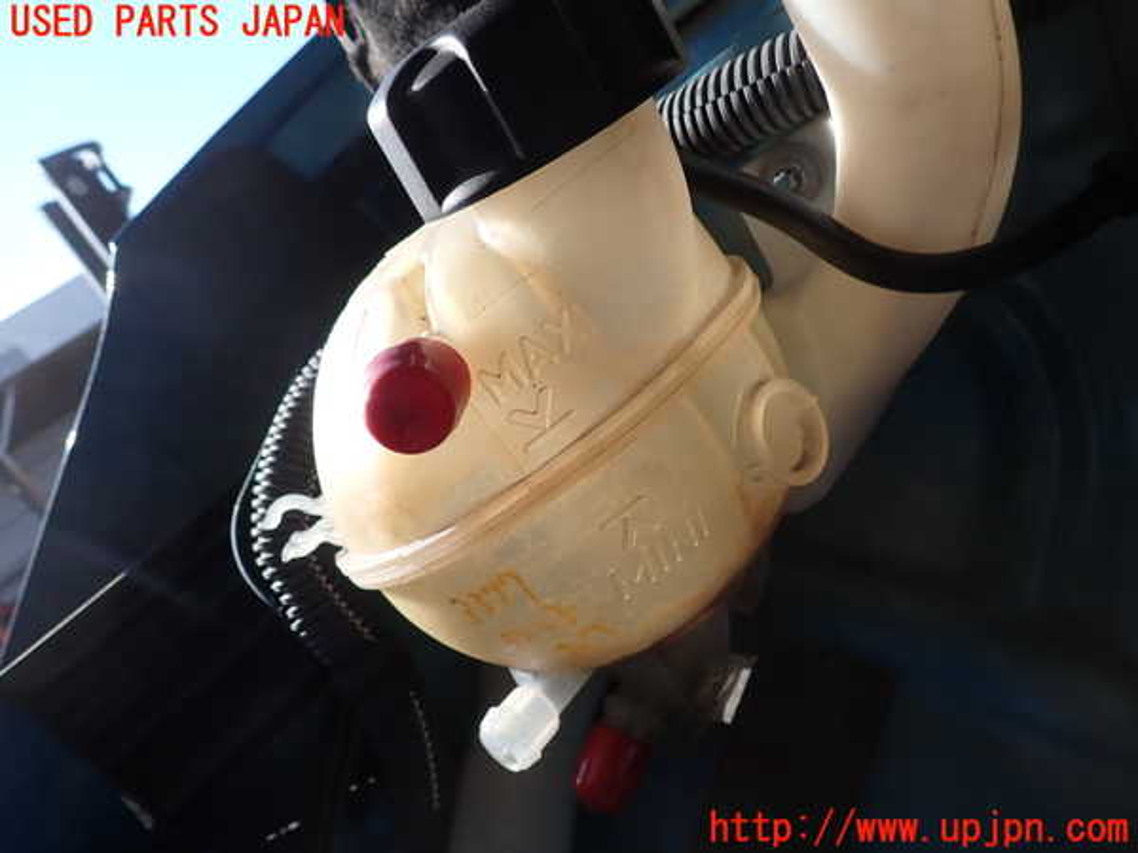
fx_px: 822
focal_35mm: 25
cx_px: 569
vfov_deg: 54.9
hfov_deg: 69.4
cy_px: 426
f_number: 2.8
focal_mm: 4.5
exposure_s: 1/800
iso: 100
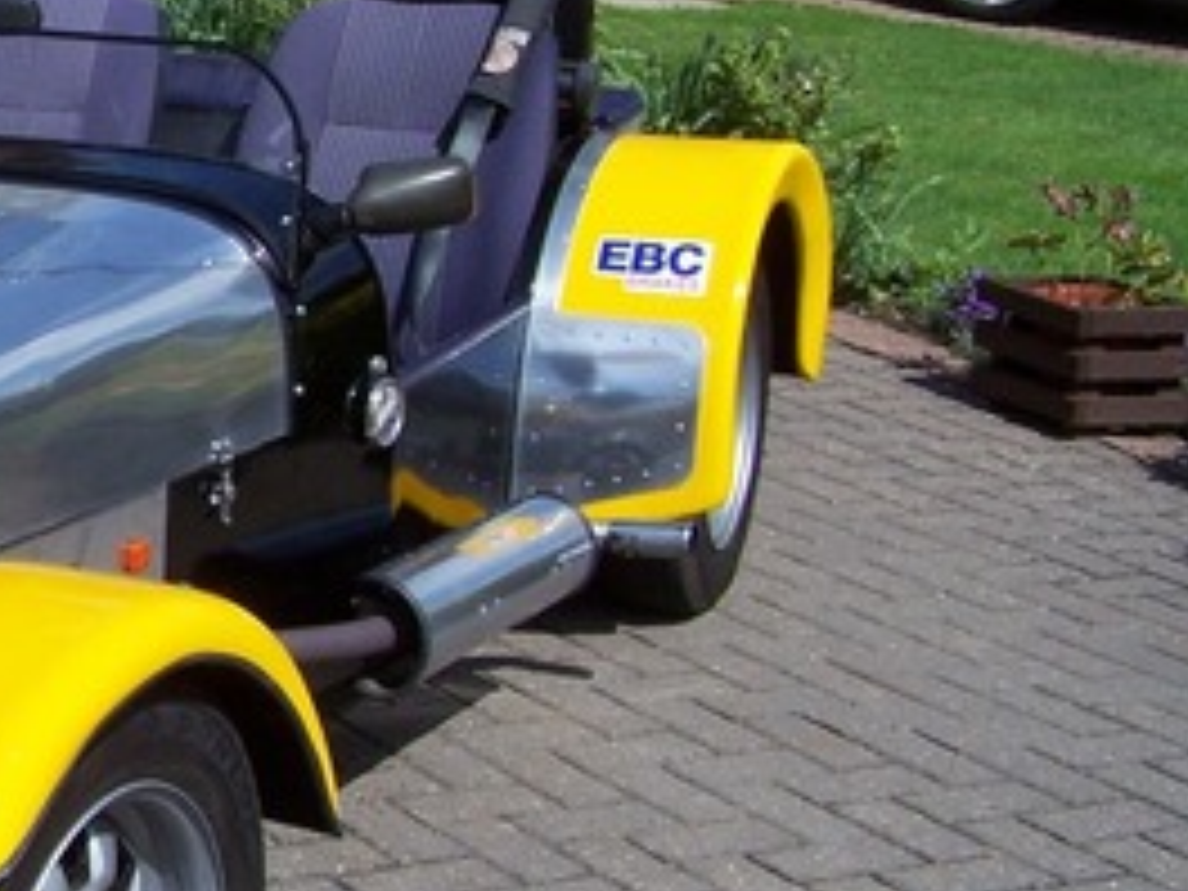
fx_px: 3157
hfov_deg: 20.0
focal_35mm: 92
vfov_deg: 16.0
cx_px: -248
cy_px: 320
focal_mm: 6.3
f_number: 4
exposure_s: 1/1000
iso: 80
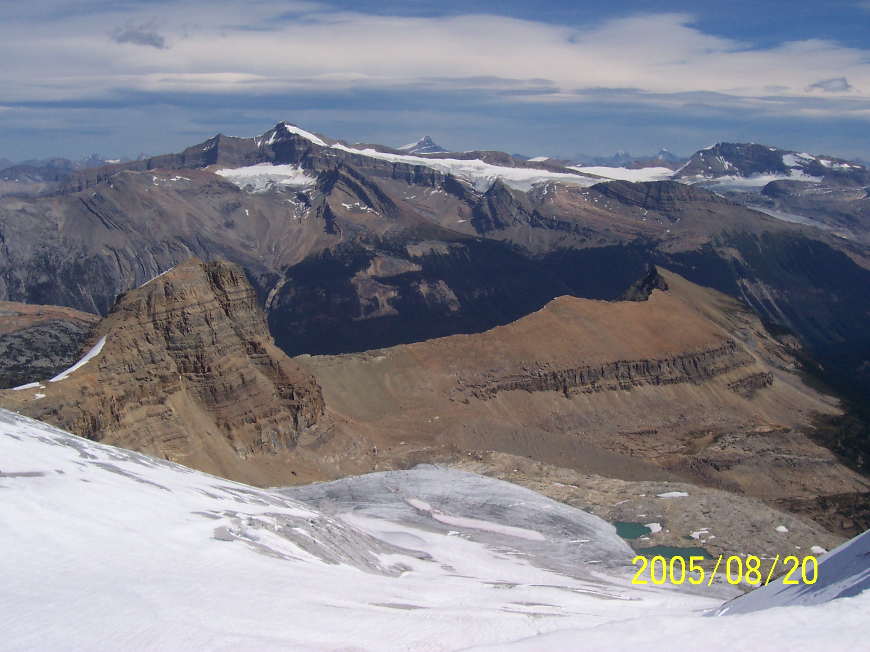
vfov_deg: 38.7
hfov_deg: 50.1
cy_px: 326
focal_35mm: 37
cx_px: 435
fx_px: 930
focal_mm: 5.6
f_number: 5.6
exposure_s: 1/1000
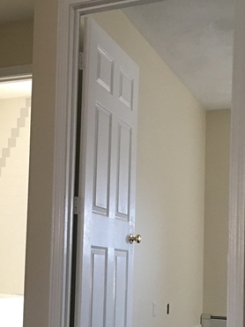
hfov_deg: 24.2
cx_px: 65
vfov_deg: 31.6
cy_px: 243
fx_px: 567
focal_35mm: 60
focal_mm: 4.15
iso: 100
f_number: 2.2
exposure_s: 1/15
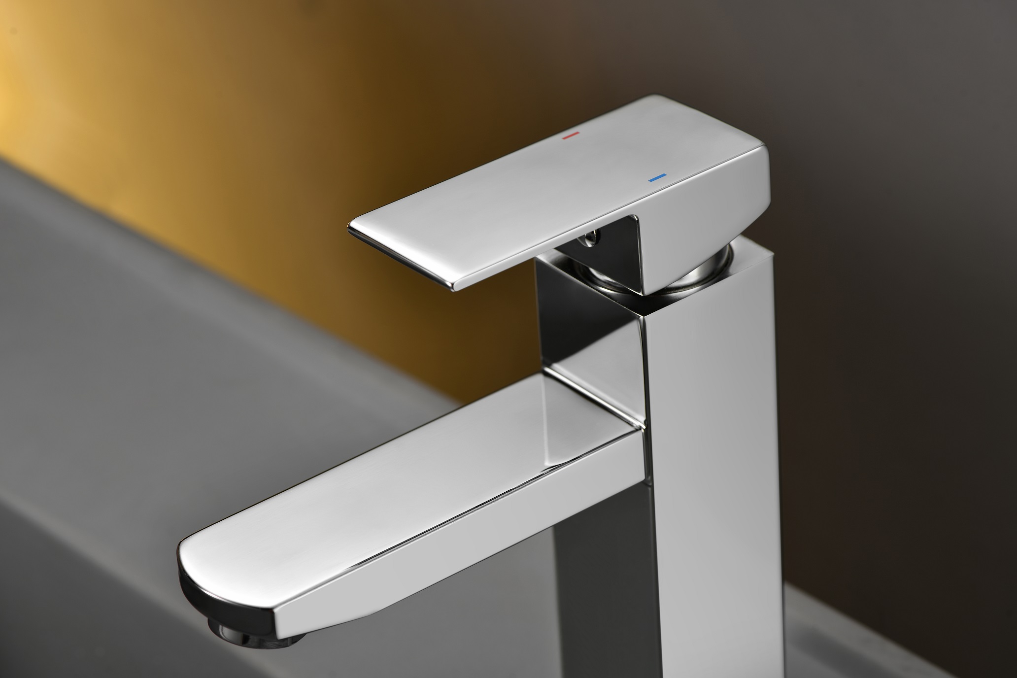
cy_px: 339
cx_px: 508
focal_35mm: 105
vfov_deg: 13.0
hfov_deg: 19.5
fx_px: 2966
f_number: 13
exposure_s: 1/160
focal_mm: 105
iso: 31
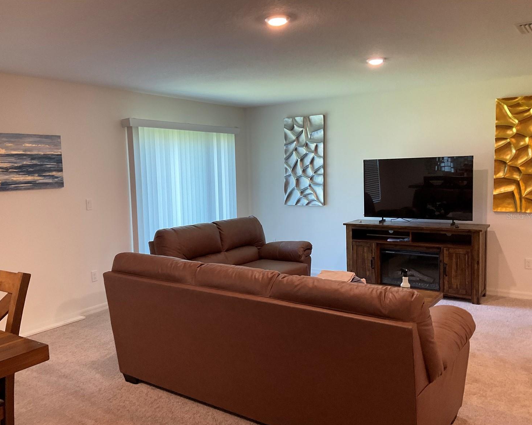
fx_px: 488
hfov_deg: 57.1
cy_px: 216
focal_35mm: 31
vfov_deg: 47.1
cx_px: 249
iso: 100
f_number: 1.8
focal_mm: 3
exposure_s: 1/60
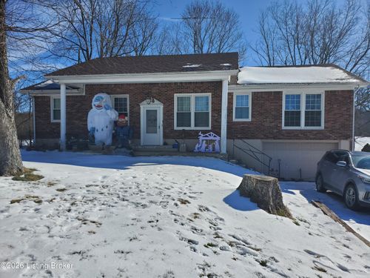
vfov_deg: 53.1
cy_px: 139
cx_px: 185
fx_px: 278
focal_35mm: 26
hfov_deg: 67.3
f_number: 2.4
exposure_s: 1/2632
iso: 50
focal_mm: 4.3
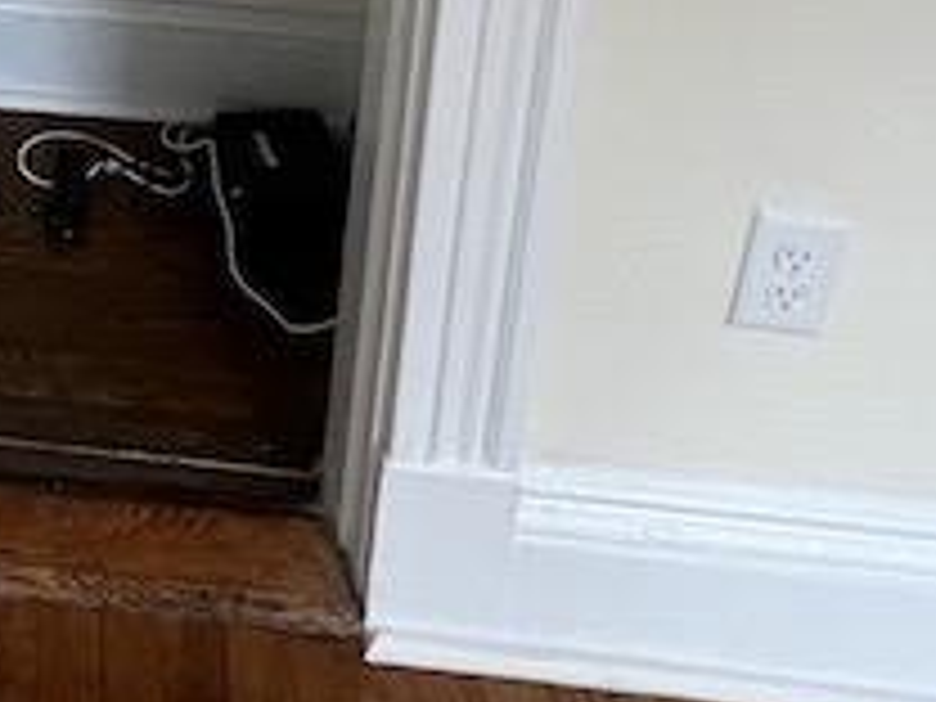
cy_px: -558
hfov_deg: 33.7
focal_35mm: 50
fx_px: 1352
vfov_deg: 20.6
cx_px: -72
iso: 125
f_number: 1.8
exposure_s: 1/99
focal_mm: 1.57
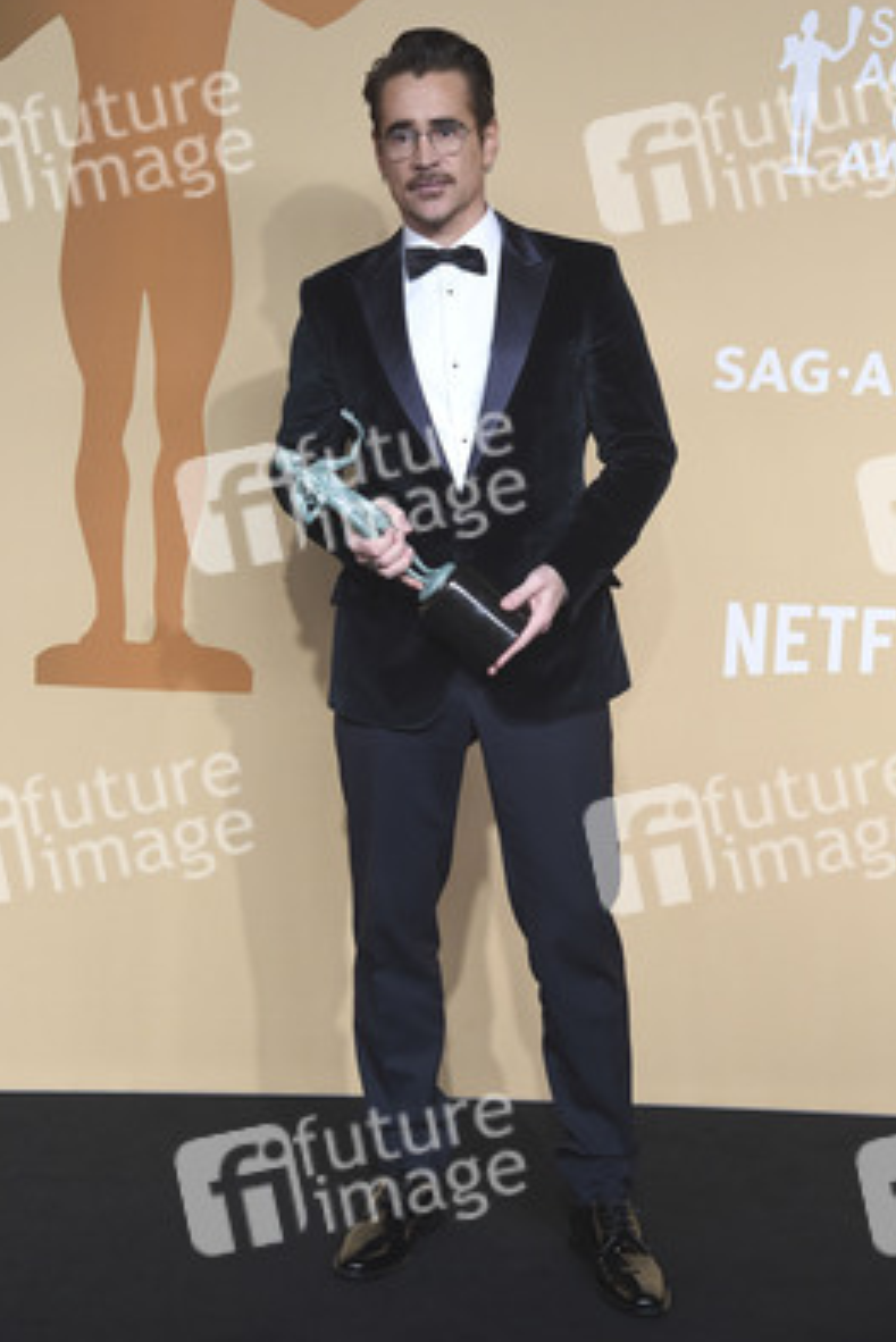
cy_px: 664
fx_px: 2350
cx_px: 451
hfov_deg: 21.6
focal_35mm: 63
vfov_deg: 31.9
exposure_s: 1/250
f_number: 6.3
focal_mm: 62
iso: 2000
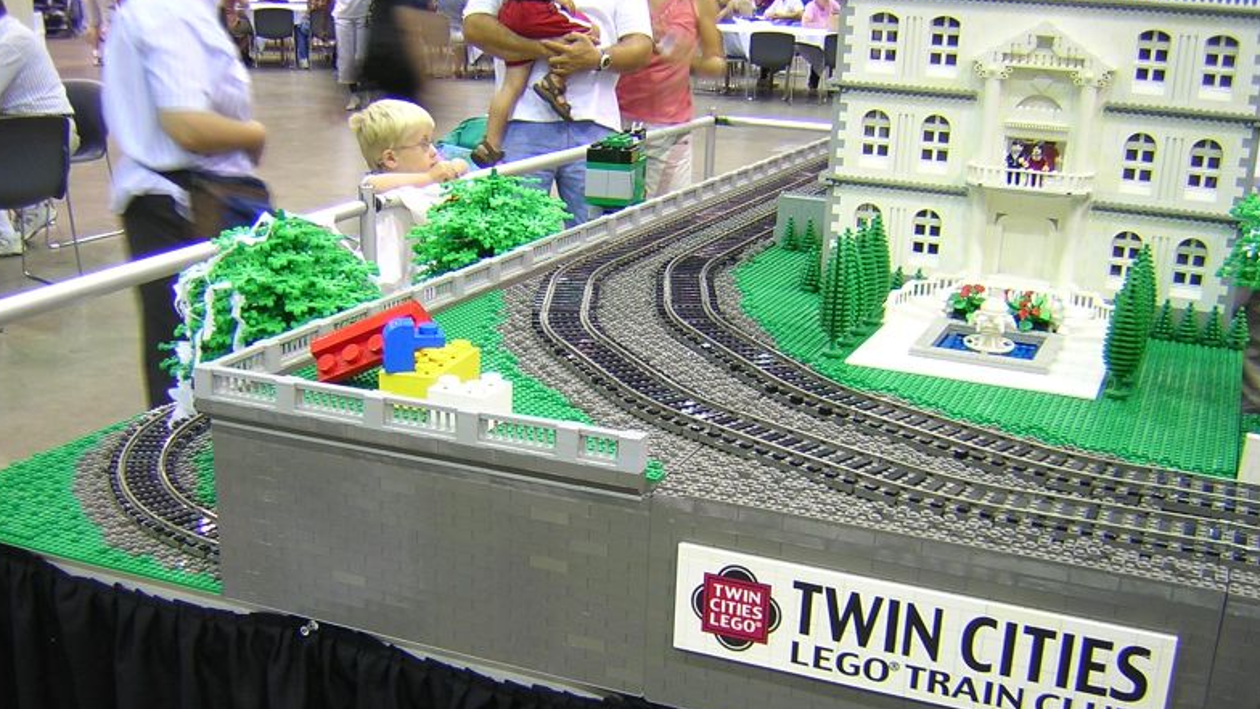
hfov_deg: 50.5
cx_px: 625
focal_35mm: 40
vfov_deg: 29.6
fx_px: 1336
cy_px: 434
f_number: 2.6
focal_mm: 4.7
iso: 107
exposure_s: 1/3.5
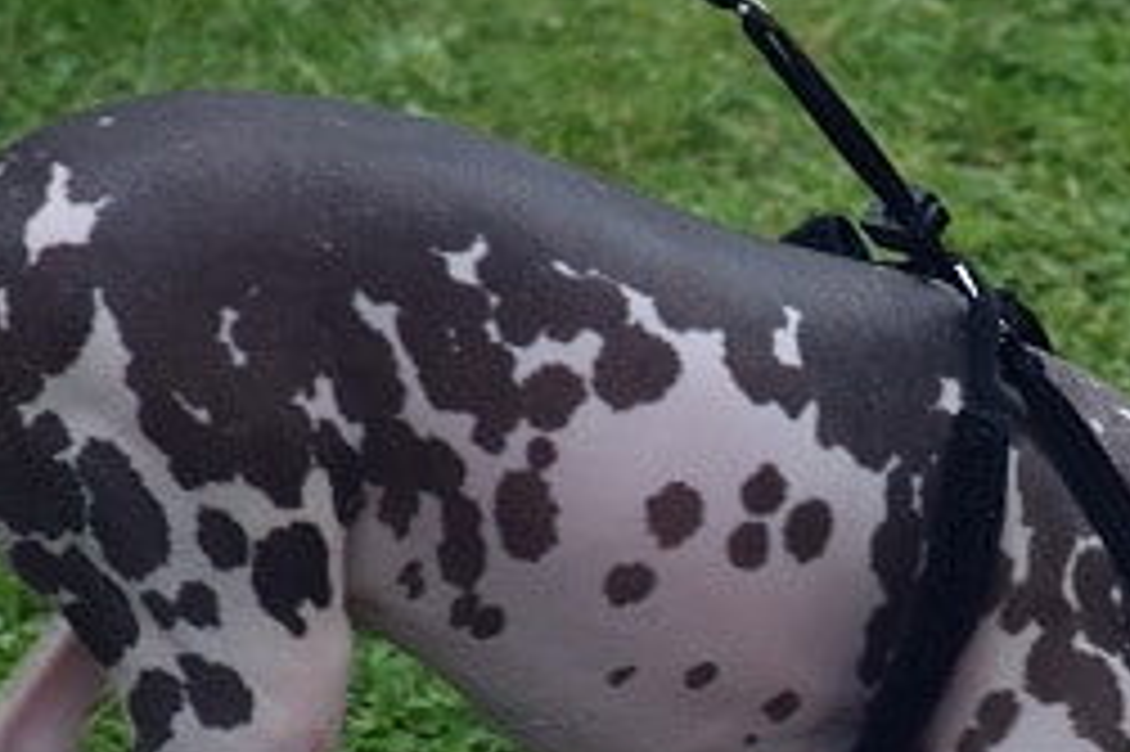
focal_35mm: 502
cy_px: 738
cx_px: 1049
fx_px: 15746
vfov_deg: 2.7
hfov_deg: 4.1
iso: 100
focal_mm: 140
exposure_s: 1/200
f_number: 5.6
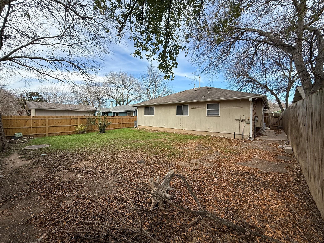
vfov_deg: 85.7
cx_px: 162
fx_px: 131
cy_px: 122
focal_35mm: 14
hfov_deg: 102.1
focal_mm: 2.22
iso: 50
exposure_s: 1/876
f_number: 2.2
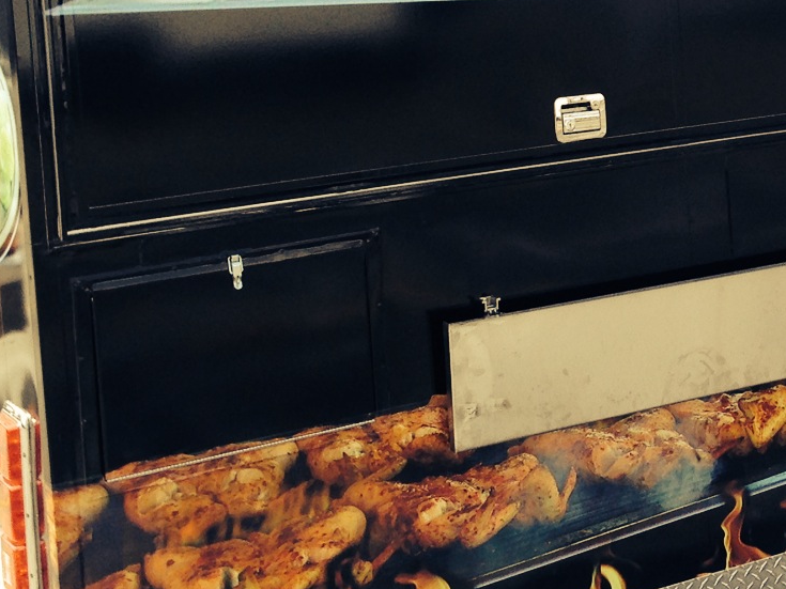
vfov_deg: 15.8
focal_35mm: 92
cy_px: 0
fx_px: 2089
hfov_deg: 20.4
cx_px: 849
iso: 50
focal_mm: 4.12
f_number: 2.4
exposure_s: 1/602
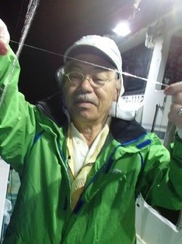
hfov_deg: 33.1
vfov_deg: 43.8
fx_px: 302
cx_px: 55
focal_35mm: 43
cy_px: 138
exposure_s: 1/30
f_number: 3.9
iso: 400
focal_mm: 5
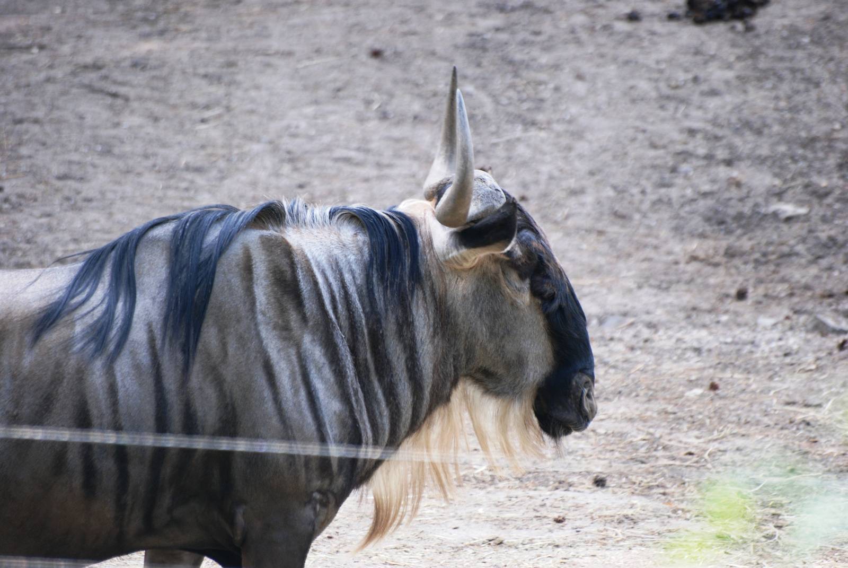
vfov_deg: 3.1
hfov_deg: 4.6
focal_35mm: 450
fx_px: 10612
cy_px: 284
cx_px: 424
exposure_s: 1/160
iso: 400
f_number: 5.6
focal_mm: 300
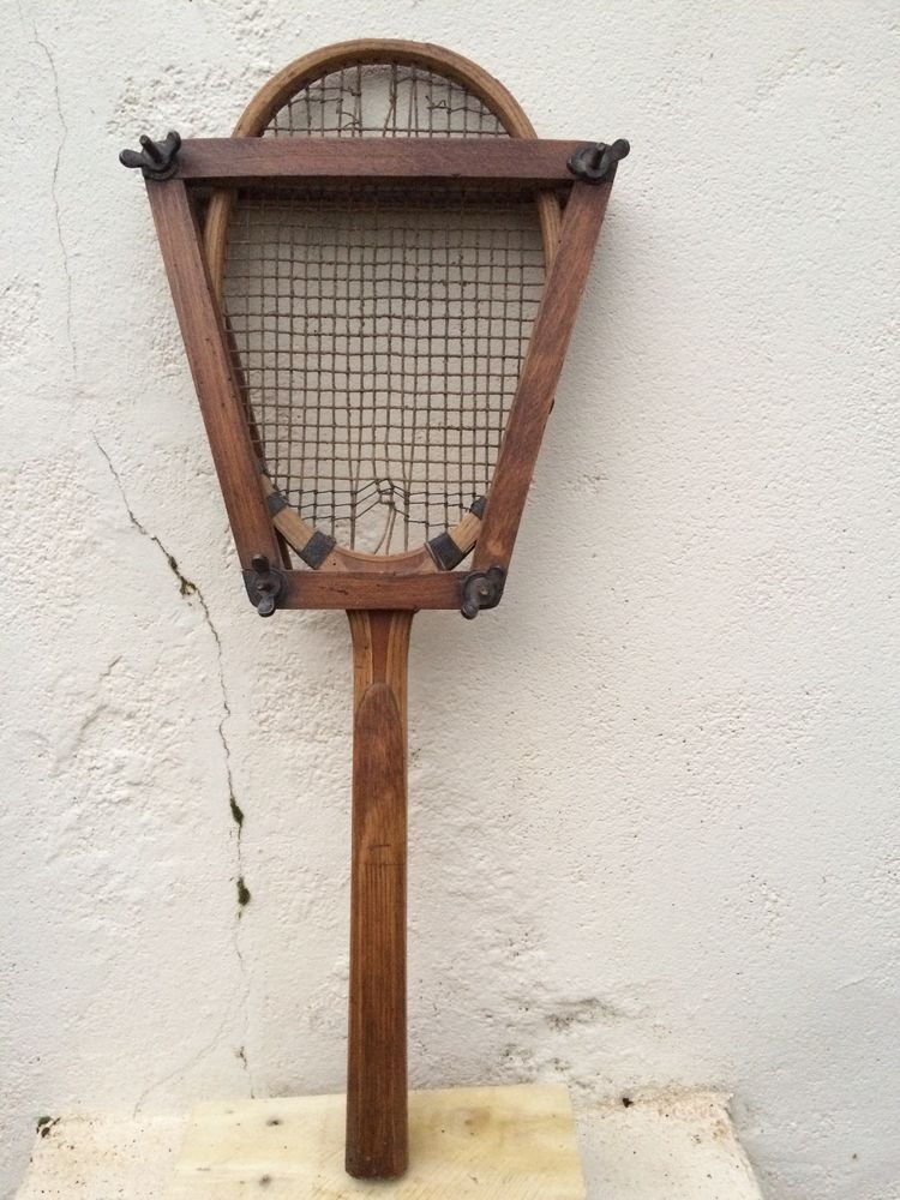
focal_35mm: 29
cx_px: 450
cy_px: 600
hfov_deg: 48.2
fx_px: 1005
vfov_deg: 61.7
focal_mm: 4.15
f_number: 2.2
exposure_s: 1/17
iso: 320
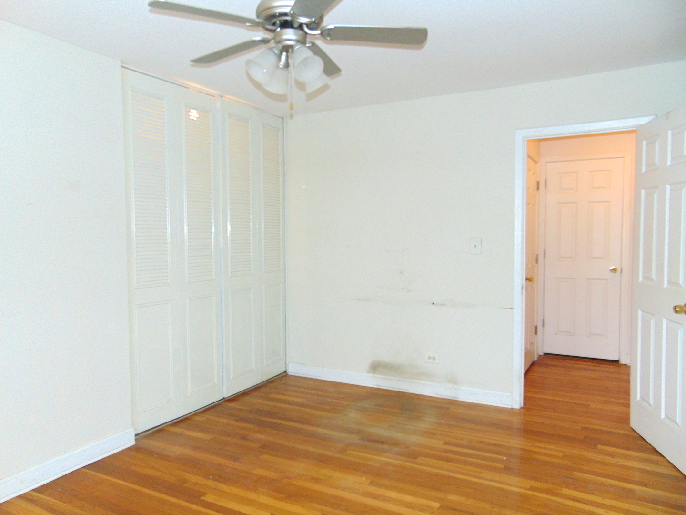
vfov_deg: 54.9
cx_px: 343
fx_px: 495
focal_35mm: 25
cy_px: 258
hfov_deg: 69.4
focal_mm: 4.5
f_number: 3
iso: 200
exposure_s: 1/30
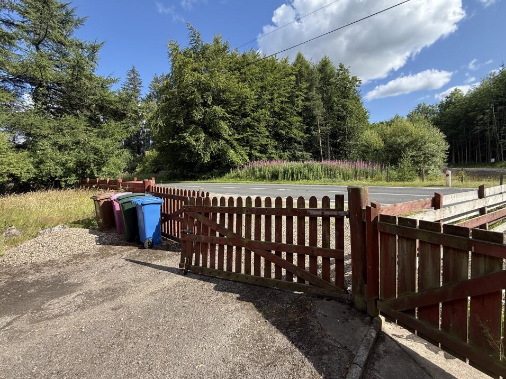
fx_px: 219
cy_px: 182
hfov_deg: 98.1
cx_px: 246
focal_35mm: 15
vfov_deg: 81.7
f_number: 2.2
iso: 64
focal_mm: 2.22
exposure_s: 1/820
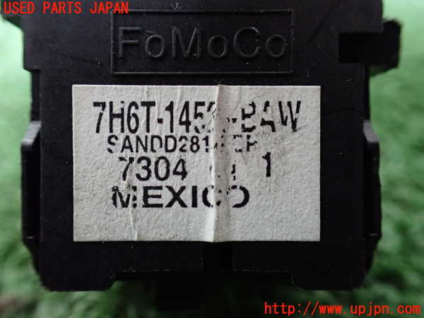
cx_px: 212
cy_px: 159
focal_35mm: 30
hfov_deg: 60.0
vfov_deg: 46.8
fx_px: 367
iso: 800
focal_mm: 5.4
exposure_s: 1/50
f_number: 2.3
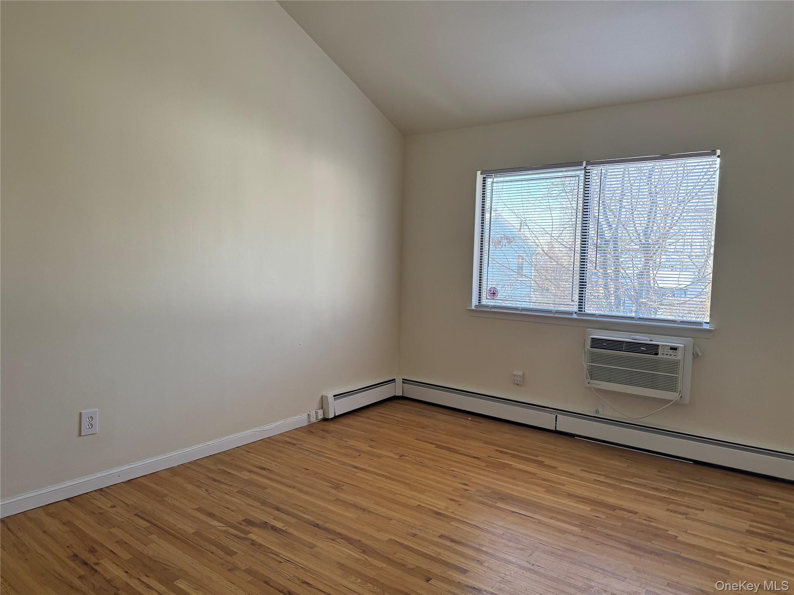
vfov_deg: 56.8
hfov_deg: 71.6
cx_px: 397
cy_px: 298
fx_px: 550
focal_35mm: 24
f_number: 1.78
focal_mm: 6.76
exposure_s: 1/167
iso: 100
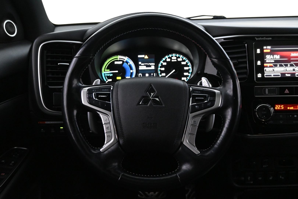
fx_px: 286
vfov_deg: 38.4
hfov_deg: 55.1
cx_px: 149
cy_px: 100
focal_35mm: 34
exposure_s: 1/40
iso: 5000
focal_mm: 23
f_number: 4.2
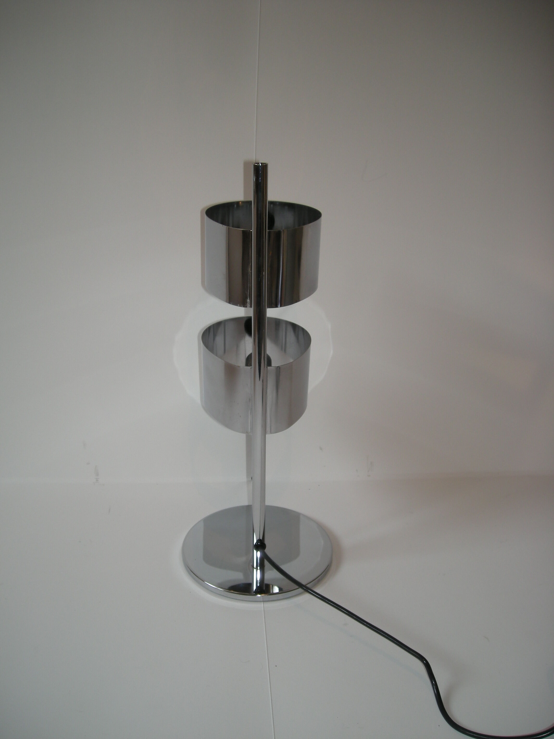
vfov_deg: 52.6
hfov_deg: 40.7
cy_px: 370
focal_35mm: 35
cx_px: 277
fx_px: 747
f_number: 2.8
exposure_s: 1/62.4
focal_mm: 5.7
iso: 50
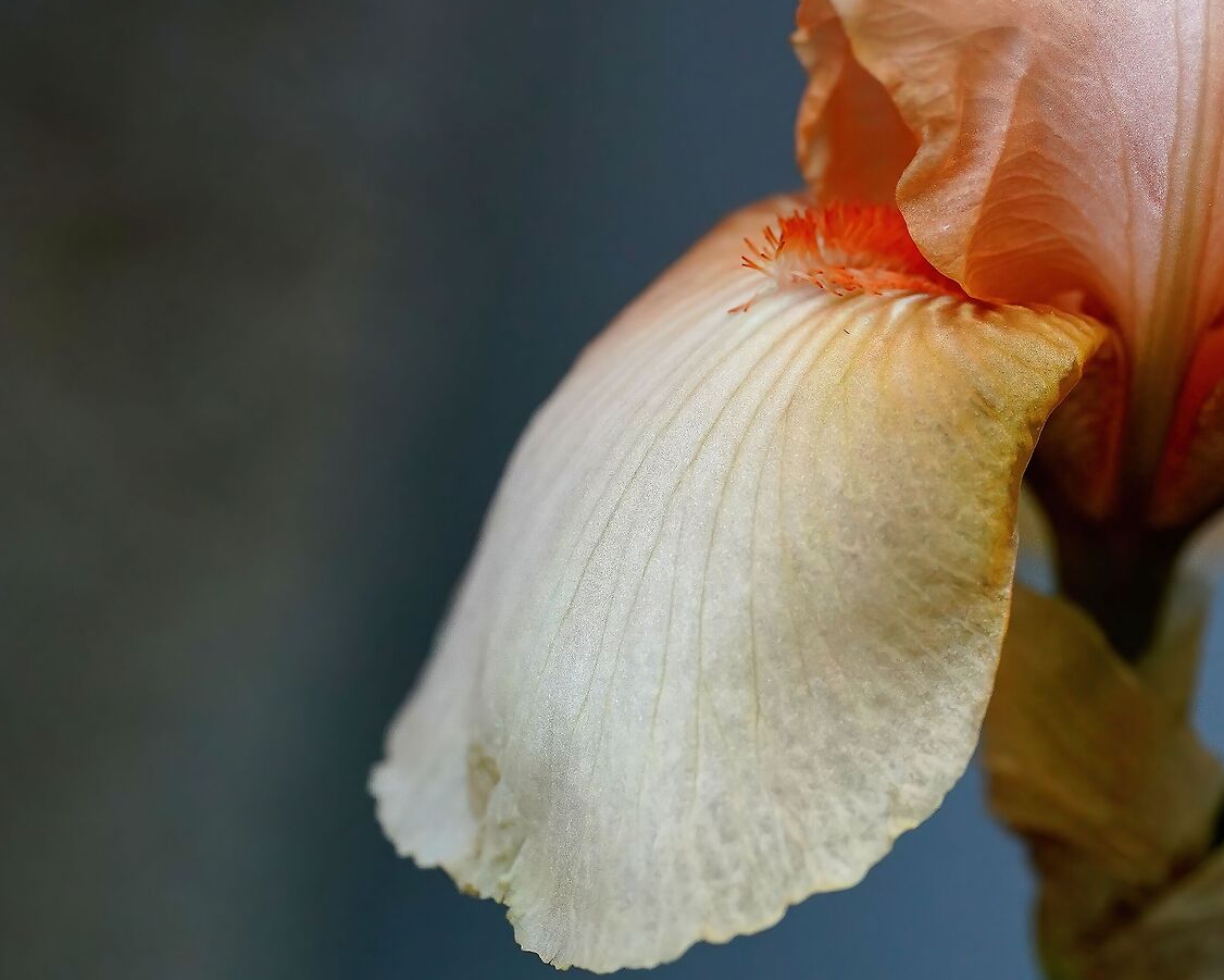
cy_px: 200
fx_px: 7608
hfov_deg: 9.1
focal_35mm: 210
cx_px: 1209
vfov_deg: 7.4
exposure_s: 1/800
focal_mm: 105
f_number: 3.5
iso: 2500
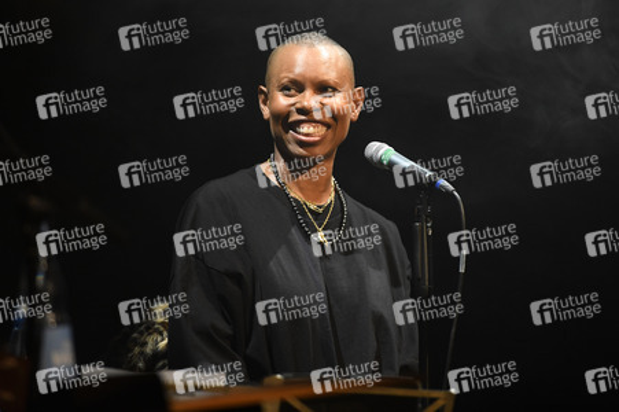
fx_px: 3436
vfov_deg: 6.9
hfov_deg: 10.3
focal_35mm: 200
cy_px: 206
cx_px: 310
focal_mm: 200
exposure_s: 1/160
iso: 2000
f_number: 3.5
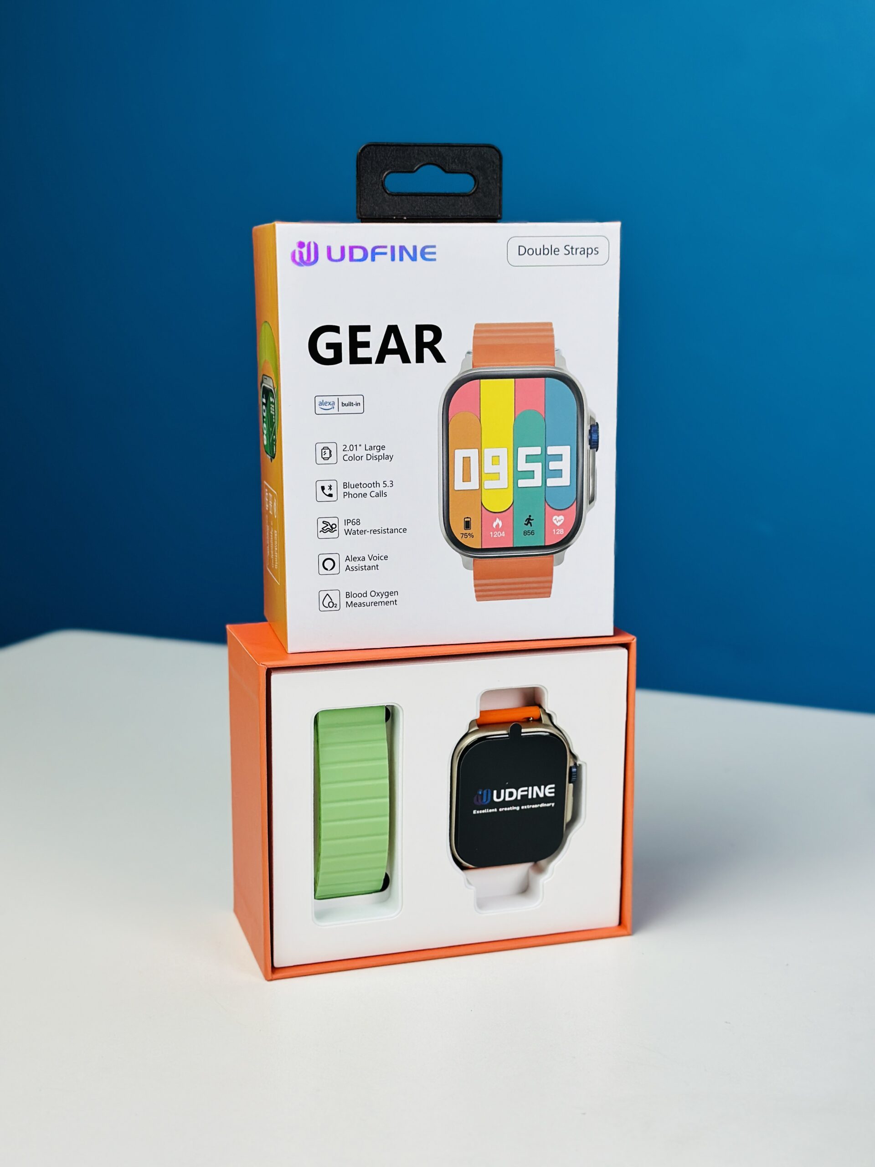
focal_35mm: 48
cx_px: 438
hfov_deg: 30.3
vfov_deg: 39.7
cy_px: 584
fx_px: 1618
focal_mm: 6.86
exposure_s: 1/101
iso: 125
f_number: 1.78
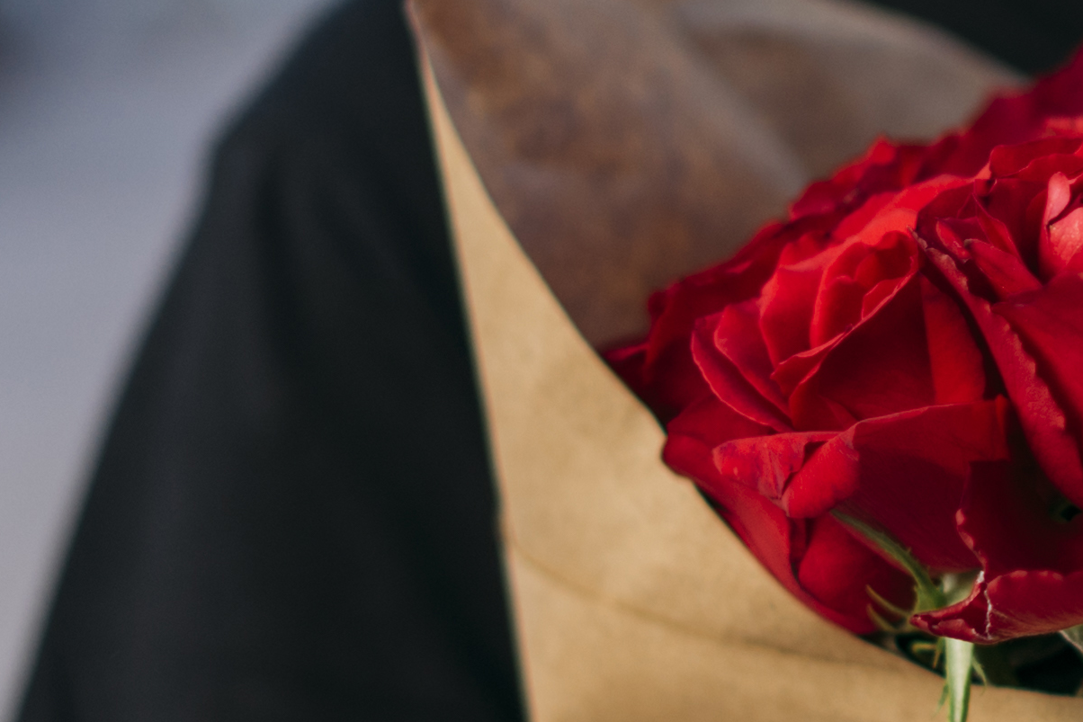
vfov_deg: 5.0
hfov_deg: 7.4
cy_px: 753
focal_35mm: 274
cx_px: 1678
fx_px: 8243
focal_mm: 55
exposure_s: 1/500
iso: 100
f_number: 1.8
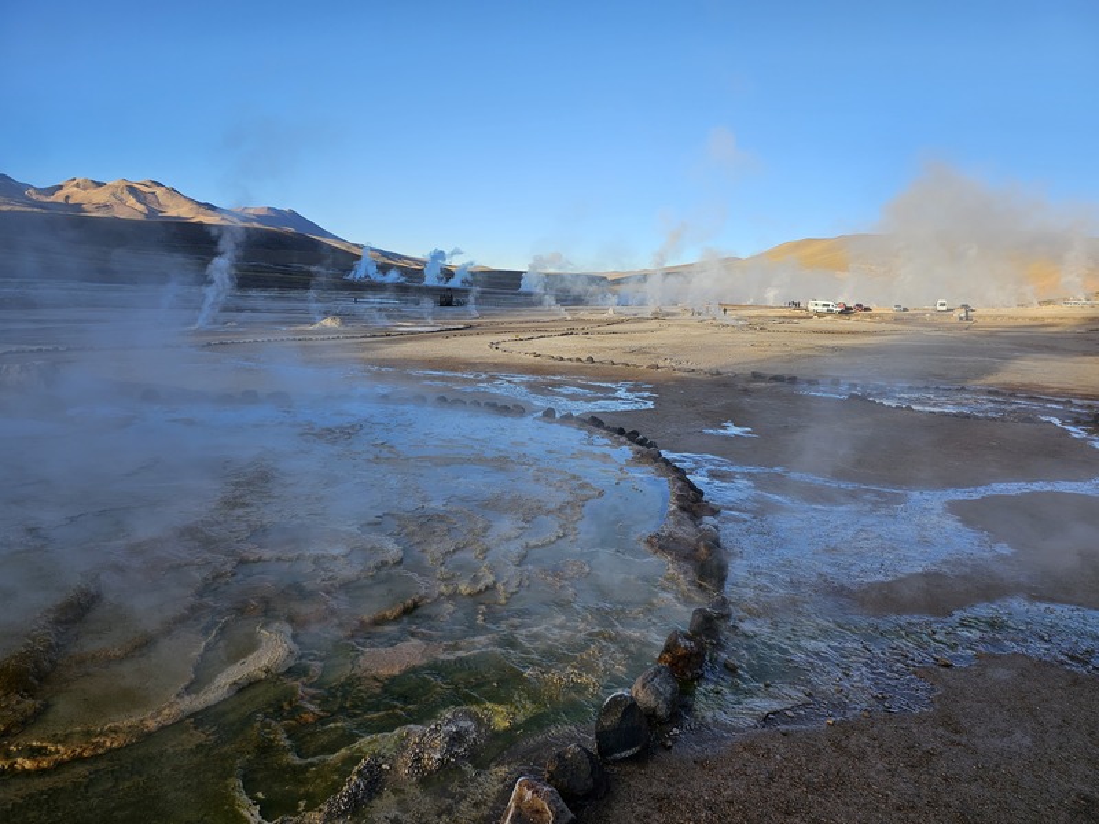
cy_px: 412
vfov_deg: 58.9
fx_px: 730
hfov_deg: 73.9
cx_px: 550
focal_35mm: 23
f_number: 1.7
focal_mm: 6.3
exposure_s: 1/352
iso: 10
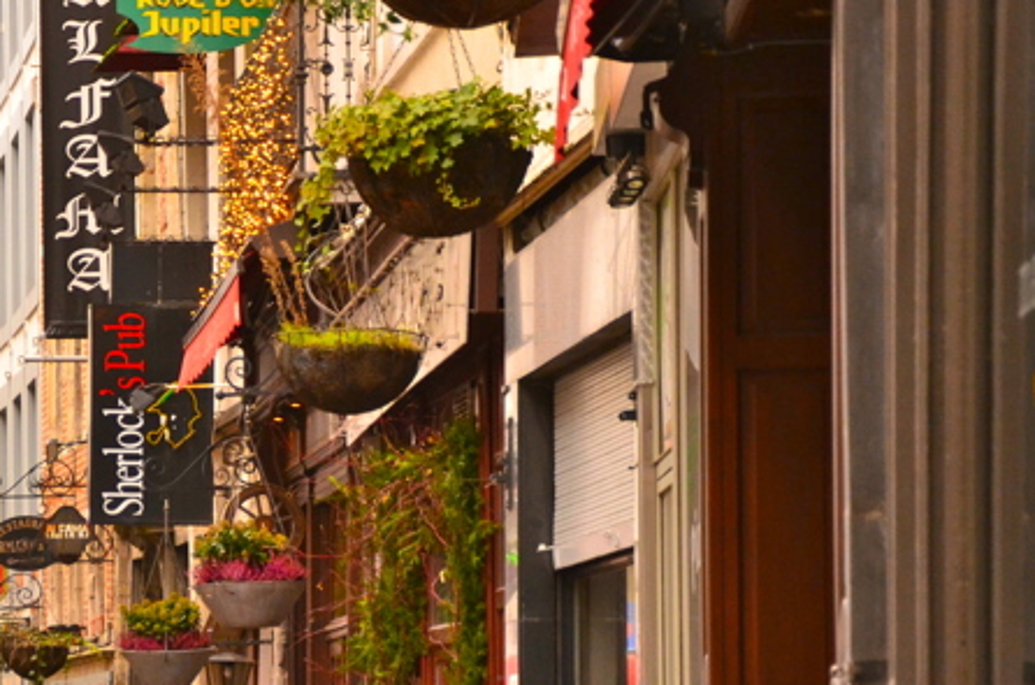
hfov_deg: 11.4
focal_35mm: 179
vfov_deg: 7.6
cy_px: 604
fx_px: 5133
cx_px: -12
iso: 1000
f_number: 5
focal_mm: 52
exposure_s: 1/50
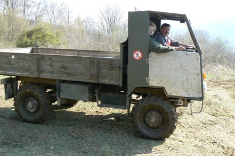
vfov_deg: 35.0
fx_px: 248
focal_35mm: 38
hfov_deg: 50.7
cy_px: 81
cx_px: 116
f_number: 5.6
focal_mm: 6
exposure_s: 1/100
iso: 80
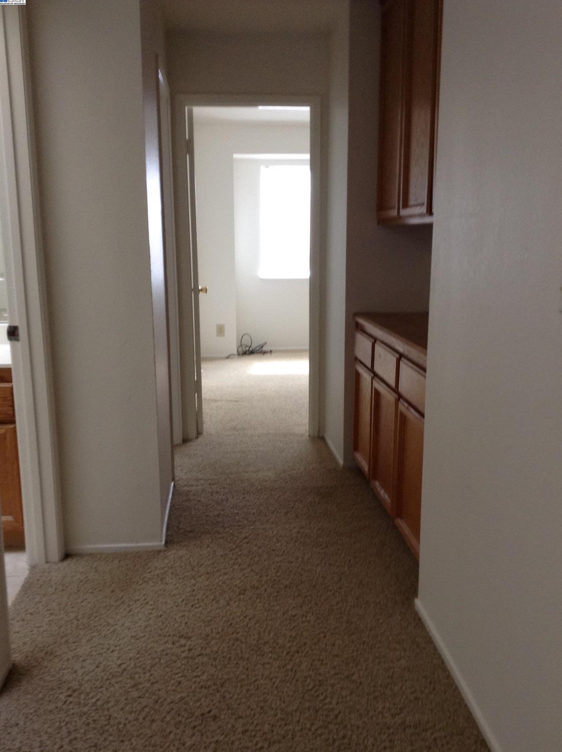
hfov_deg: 39.5
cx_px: 289
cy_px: 408
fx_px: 782
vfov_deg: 51.4
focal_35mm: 36
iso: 64
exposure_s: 1/24
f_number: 2.4
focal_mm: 3.3
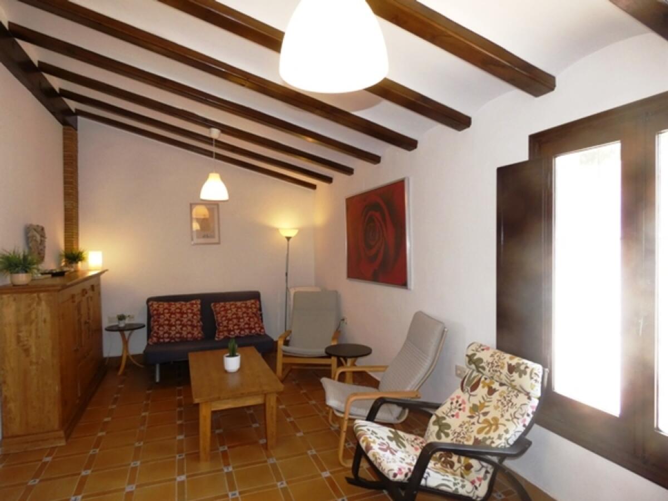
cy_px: 250
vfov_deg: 66.0
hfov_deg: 81.7
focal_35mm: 20
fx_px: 386
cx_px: 334
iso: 320
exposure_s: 1/60
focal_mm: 3.6
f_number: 2.8
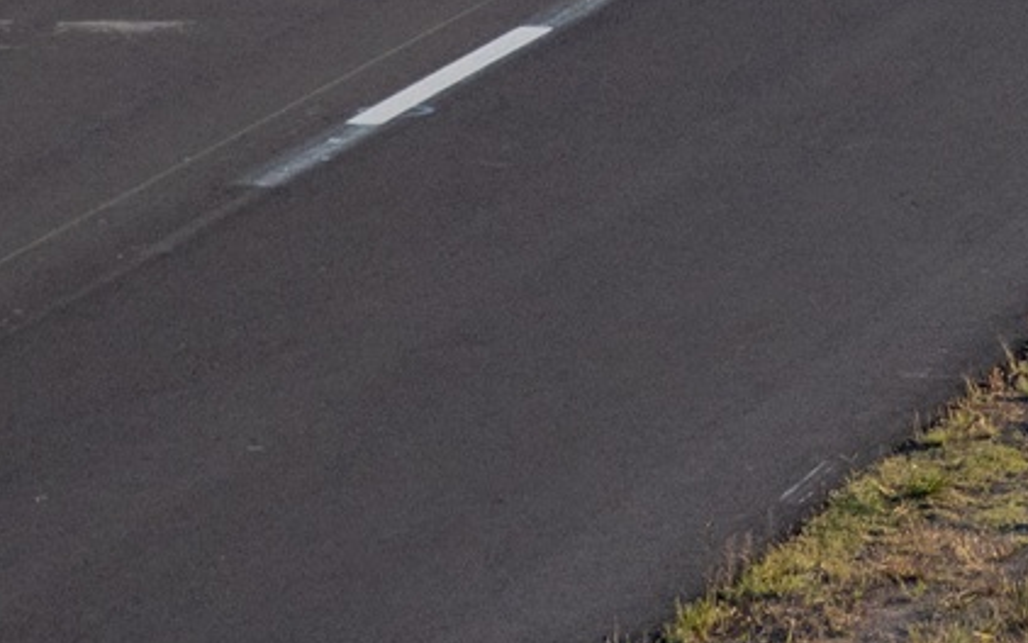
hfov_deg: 5.3
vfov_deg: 3.3
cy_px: -771
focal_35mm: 394
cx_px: 1630
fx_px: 11041
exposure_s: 1/2000
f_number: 7.1
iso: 1000
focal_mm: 85
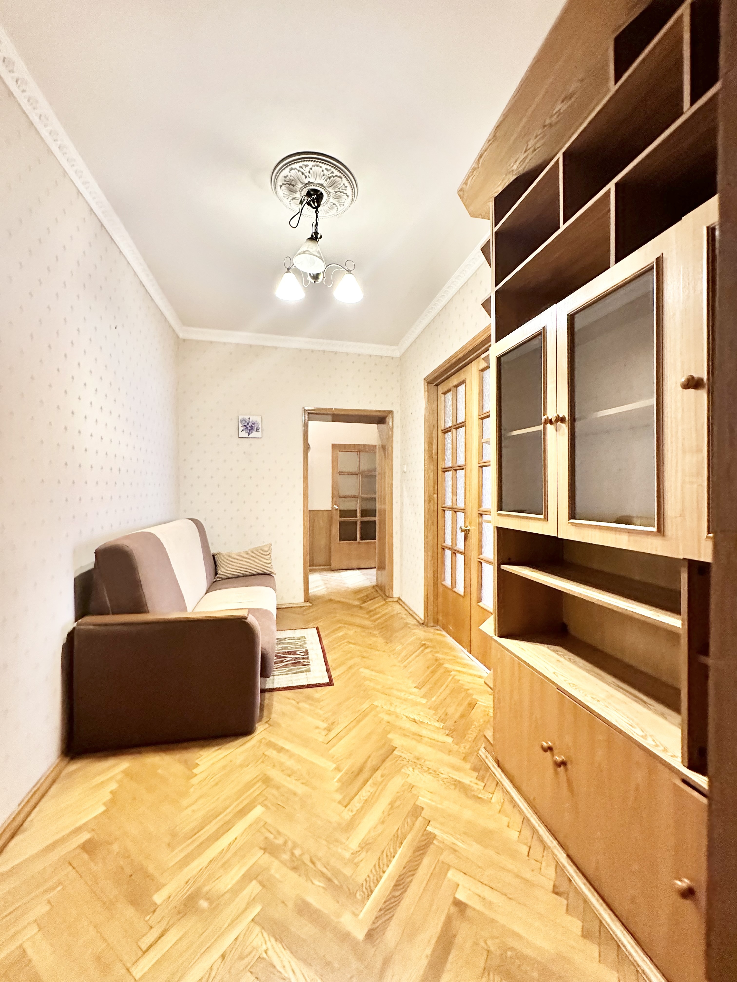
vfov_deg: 102.1
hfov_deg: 85.7
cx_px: 368
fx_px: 397
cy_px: 491
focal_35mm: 14
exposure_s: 1/50
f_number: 2.2
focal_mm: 2.22
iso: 640
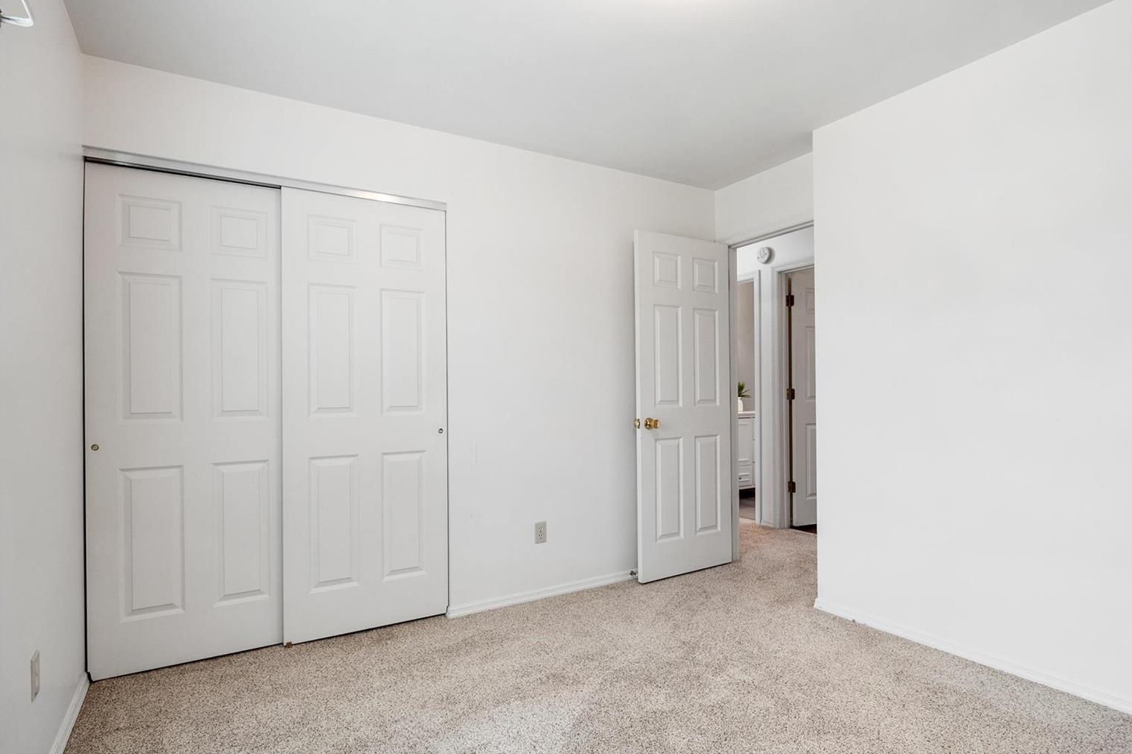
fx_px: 597
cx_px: 549
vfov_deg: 64.5
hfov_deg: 86.9
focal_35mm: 19
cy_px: 385
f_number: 6.3
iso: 400
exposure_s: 1/20
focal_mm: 9
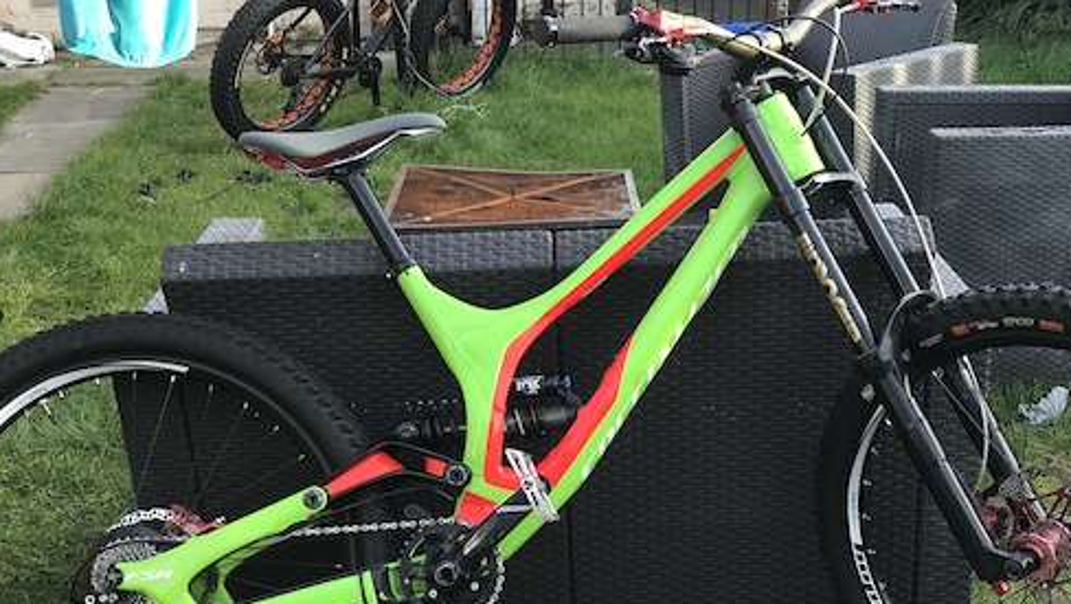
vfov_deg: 23.6
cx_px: 639
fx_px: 1421
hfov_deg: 41.1
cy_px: 490
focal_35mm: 50
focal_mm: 3.99
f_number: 1.8
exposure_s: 1/144
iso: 20
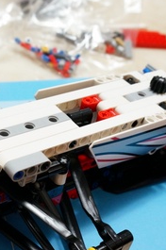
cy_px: 173
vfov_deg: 34.1
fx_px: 402
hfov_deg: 23.2
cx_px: 48
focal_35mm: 58
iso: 1600
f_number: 4.5
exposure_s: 1/25
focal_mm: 16
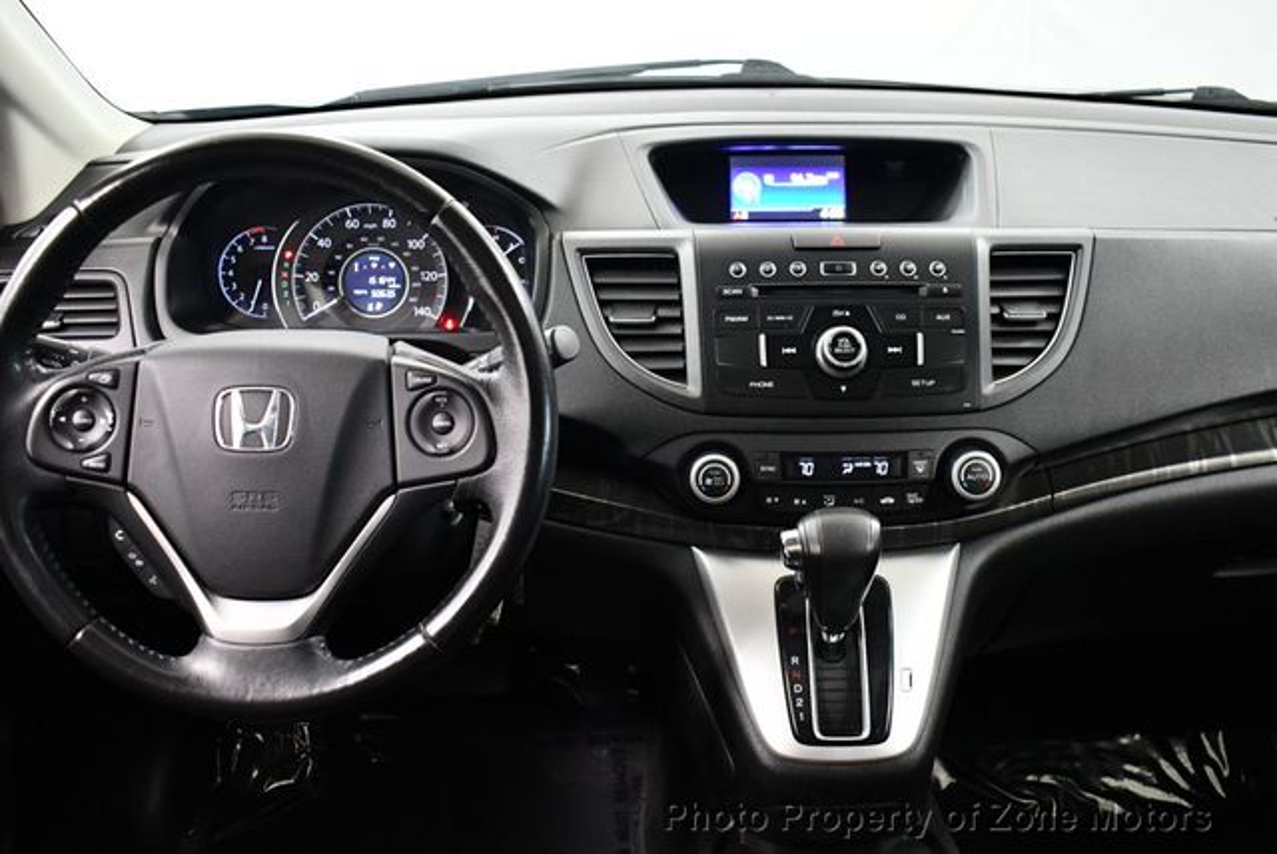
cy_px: 427
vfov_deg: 36.9
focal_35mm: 36
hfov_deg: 53.1
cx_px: 638
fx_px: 1278
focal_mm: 18
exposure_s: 1/80
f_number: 3.5
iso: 3200
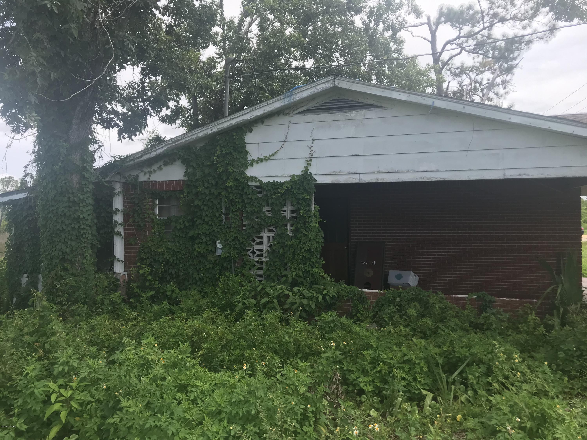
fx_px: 475
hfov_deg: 63.4
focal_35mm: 28
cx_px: 294
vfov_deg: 49.7
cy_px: 220
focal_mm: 3.99
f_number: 1.8
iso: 20
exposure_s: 1/643
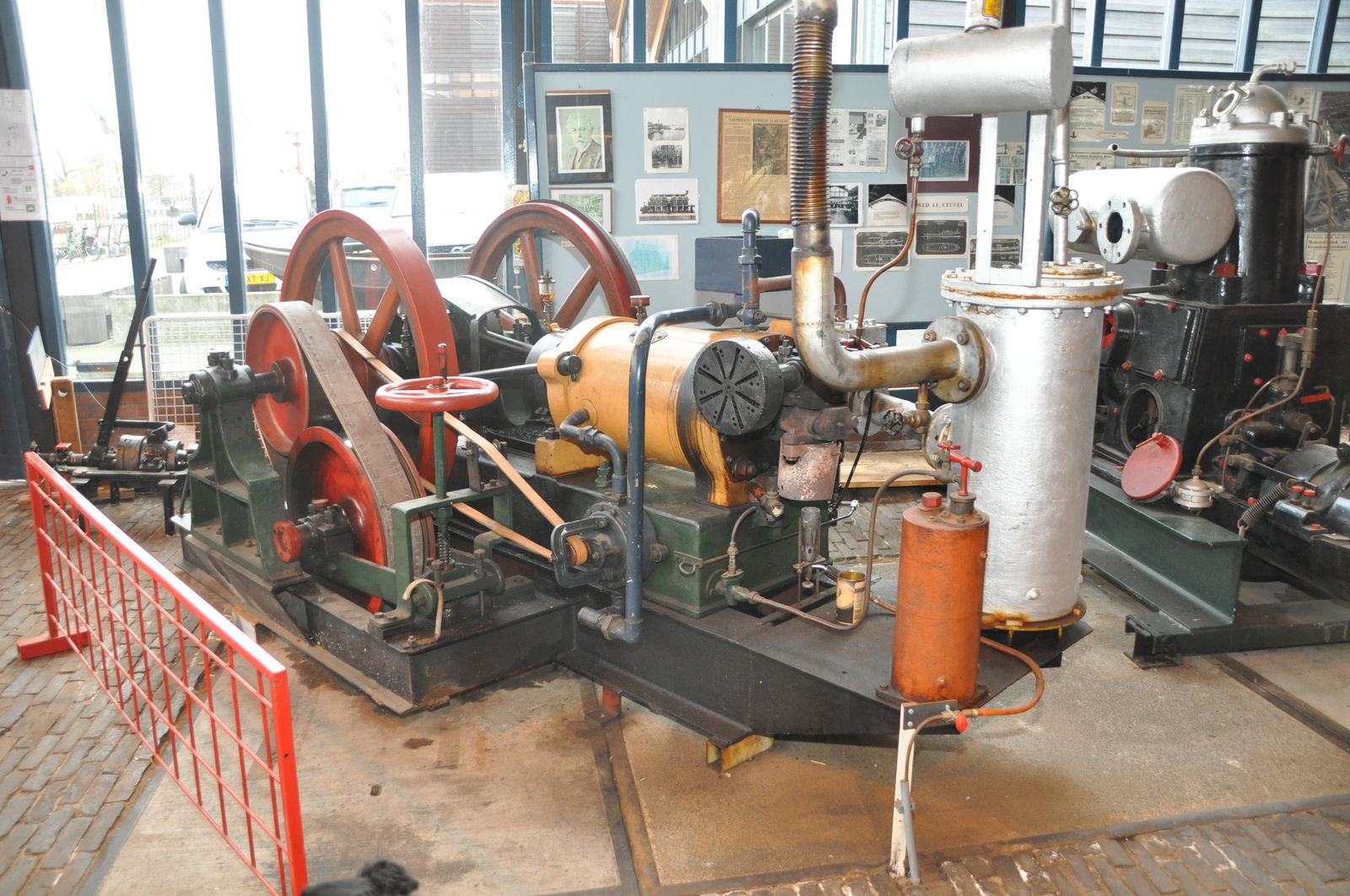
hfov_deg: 67.5
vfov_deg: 47.8
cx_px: 675
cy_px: 448
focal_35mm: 27
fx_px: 1011
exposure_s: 1/60
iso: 800
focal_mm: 18
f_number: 4
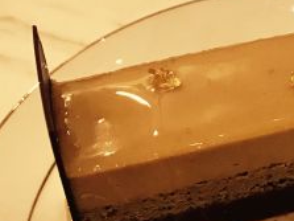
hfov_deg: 21.4
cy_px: 249
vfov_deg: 16.2
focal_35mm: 88
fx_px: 747
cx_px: 303
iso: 80
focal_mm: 3.99
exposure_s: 1/17
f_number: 1.8
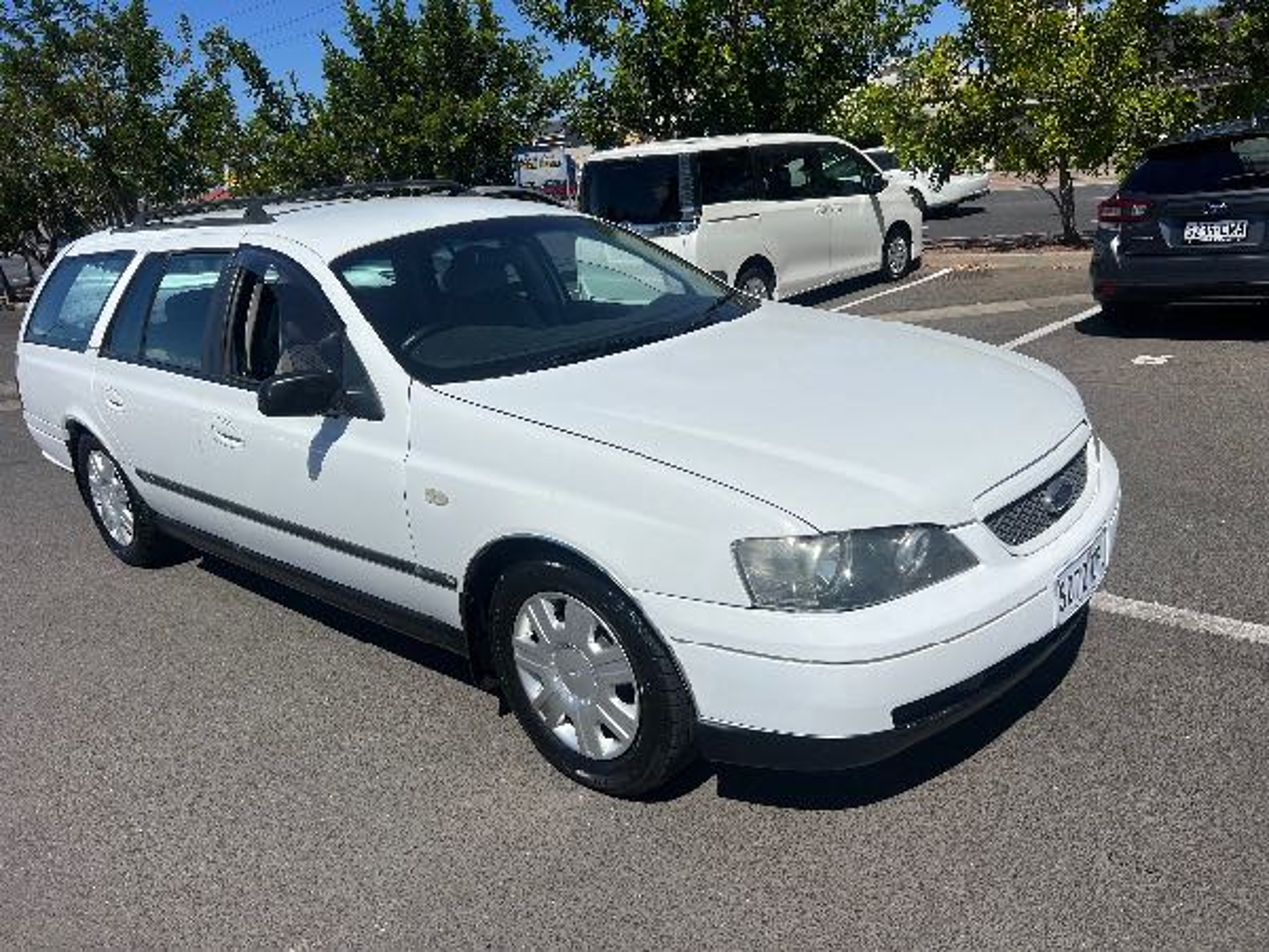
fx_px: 953
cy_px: 476
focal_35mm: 26
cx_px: 634
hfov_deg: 67.3
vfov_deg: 53.1
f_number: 1.5
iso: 50
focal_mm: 5.7
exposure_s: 1/14286
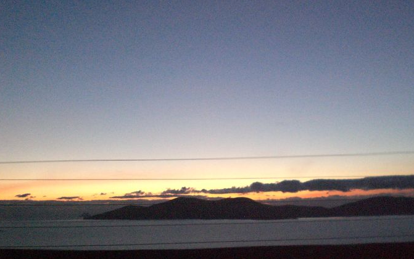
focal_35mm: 48
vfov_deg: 26.7
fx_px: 542
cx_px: 241
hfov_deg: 41.7
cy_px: 175
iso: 800
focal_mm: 6.3
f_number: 3.1
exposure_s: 1/50
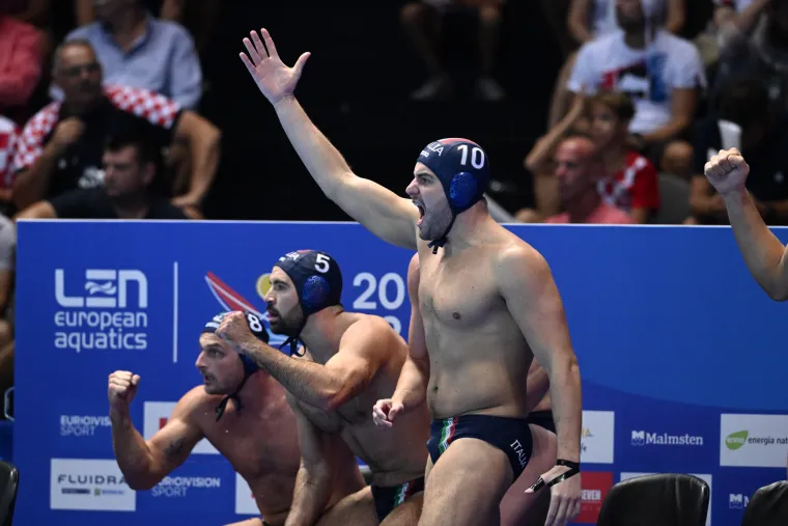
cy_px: 263
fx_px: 8757
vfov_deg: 3.4
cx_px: 394
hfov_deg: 5.2
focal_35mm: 400
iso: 5000
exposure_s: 1/1000
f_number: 4
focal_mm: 400
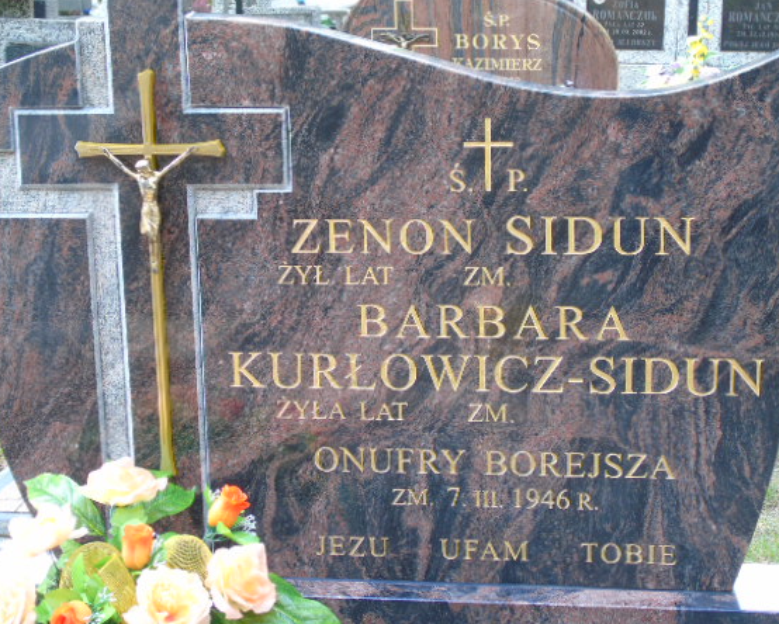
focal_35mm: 80
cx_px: 373
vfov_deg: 19.2
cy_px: 320
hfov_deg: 23.8
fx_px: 1846
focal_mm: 13
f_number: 4.7
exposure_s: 1/30
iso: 100
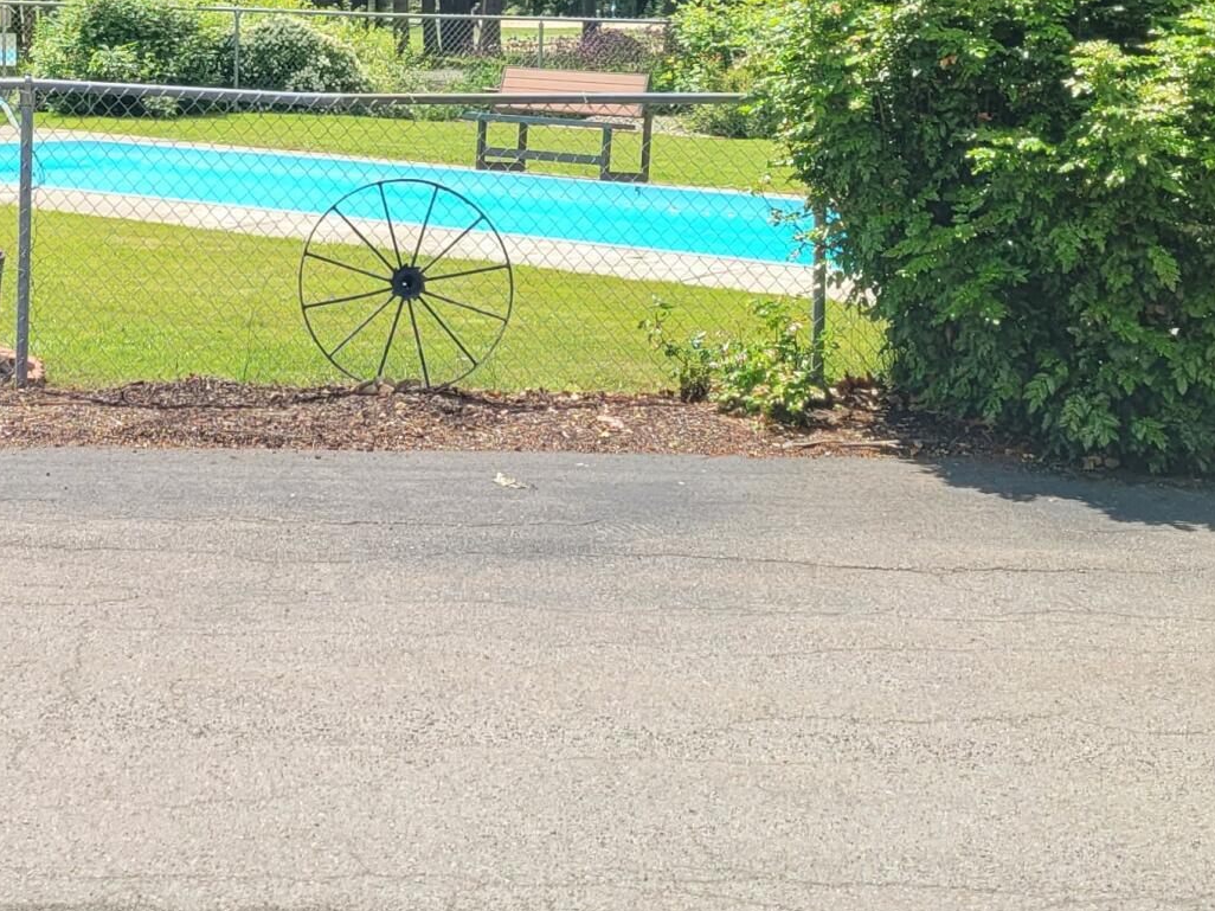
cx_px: 79
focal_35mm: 76
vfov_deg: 18.9
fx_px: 2667
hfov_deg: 24.8
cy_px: 14
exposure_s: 1/1429
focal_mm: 5.4
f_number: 1.8
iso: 40
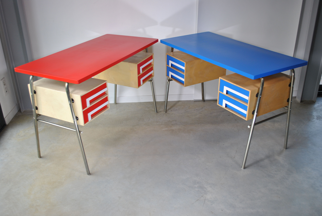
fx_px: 296
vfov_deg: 40.1
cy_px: 108
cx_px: 161
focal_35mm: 33
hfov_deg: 57.2
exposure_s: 1/60
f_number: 4.5
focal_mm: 22
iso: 200
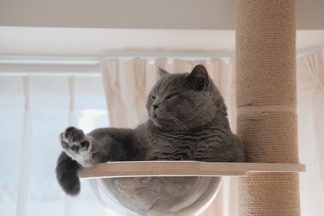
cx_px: 162
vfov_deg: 25.5
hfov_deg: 37.5
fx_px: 477
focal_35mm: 53
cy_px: 108
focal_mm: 35
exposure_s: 1/400
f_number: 2
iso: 320
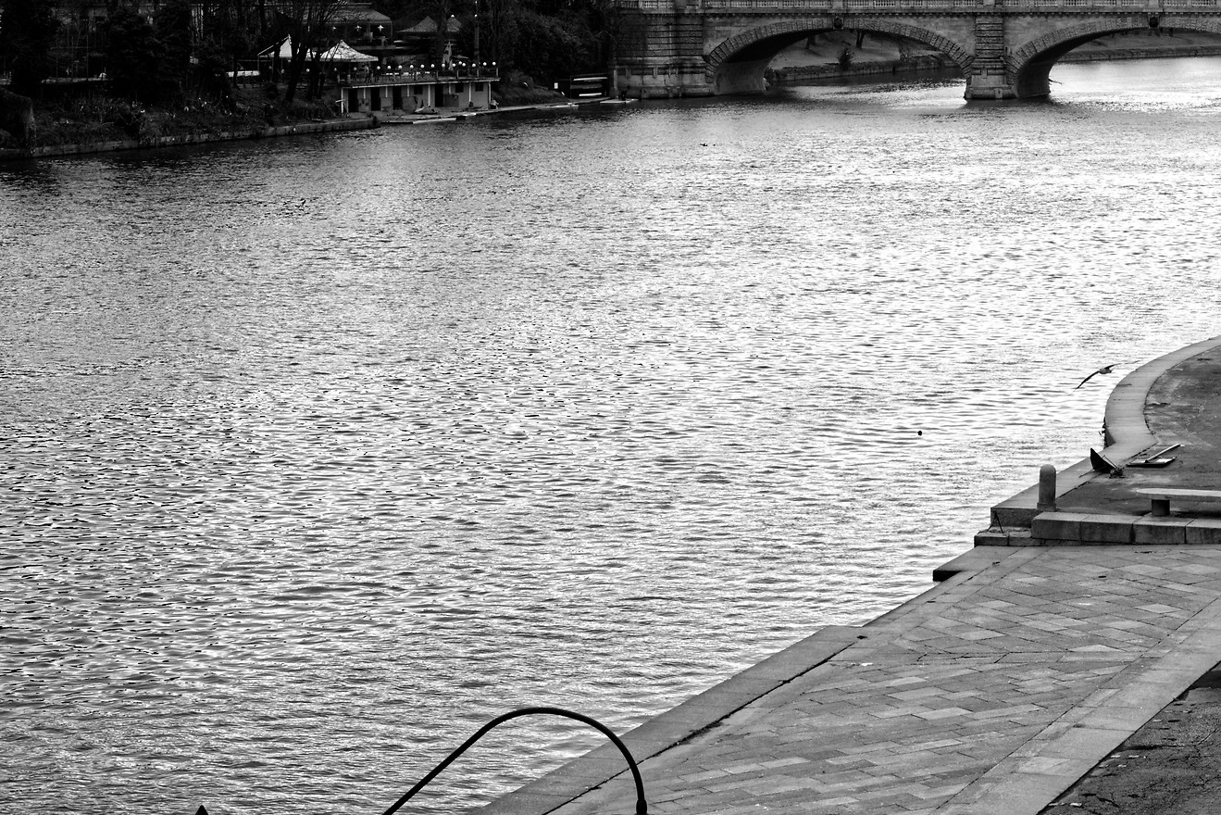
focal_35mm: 91
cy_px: 122
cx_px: 902
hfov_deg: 22.2
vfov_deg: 14.9
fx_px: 3087
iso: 200
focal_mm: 50
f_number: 11
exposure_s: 1/250
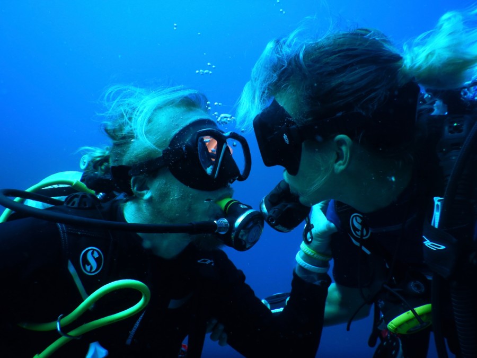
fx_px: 331
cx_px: 238
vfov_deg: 56.8
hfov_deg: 71.6
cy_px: 179
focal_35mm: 24
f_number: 2.8
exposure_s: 1/160
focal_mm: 4.3
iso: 125
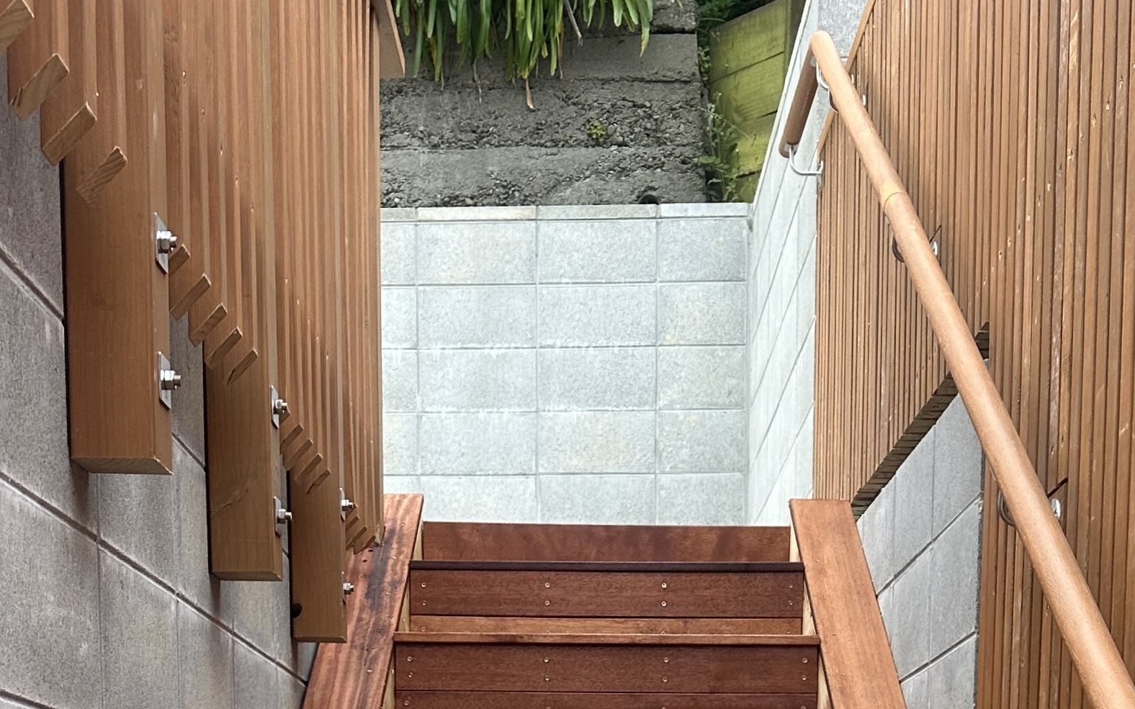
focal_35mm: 60
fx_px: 1856
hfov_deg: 34.0
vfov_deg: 18.9
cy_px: 1079
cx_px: 620
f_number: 1.78
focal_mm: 6.86
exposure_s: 1/121
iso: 125
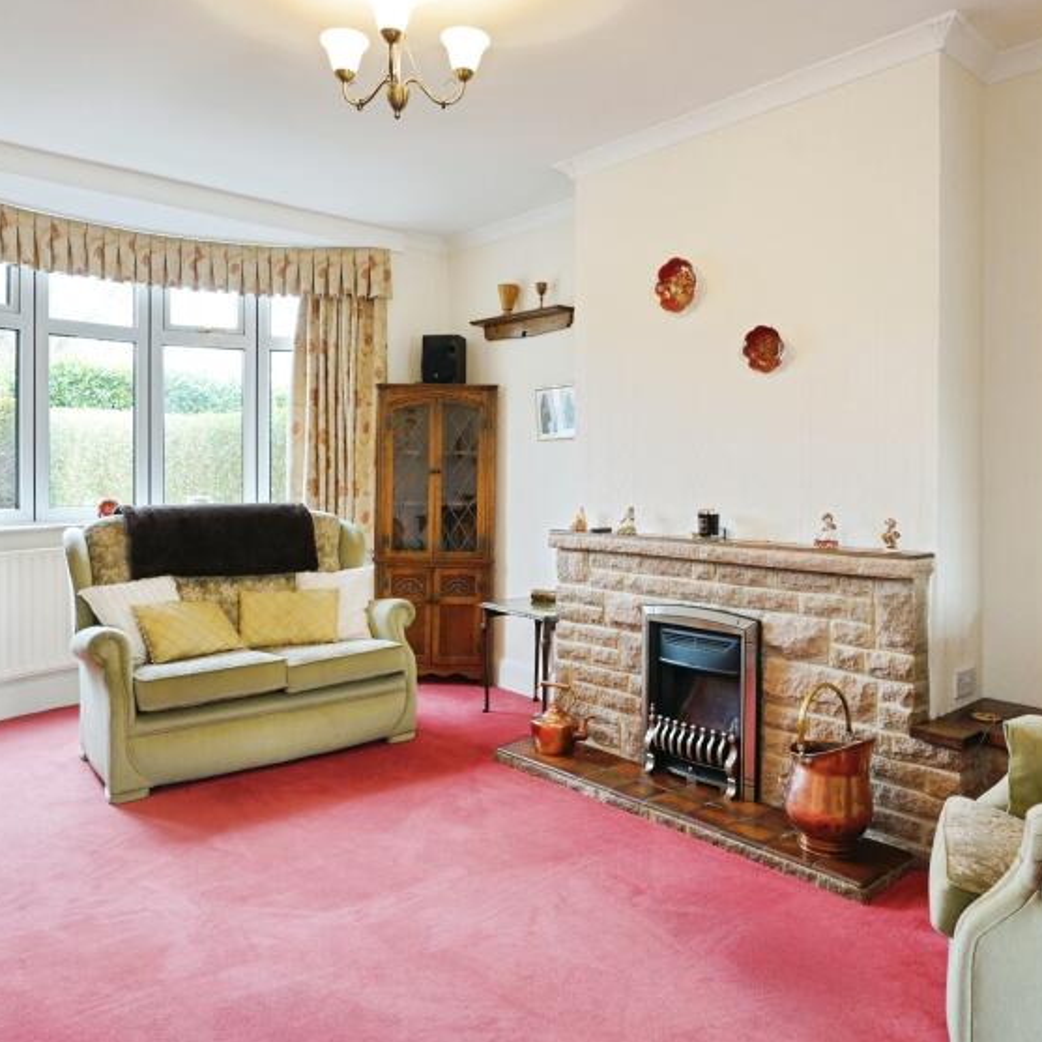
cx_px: 528
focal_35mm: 25
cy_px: 484
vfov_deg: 62.9
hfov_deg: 62.9
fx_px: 851
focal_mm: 16
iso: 640
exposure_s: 1/30
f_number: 7.1
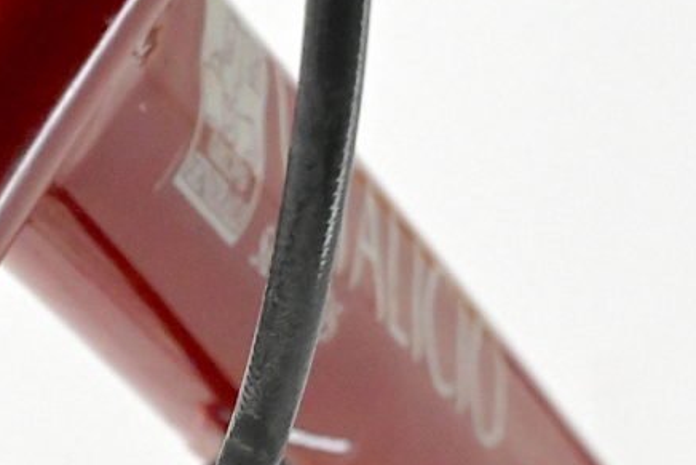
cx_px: 37
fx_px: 5956
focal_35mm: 308
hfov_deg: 6.7
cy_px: 592
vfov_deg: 4.5
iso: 8000
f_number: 14
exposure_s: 1/500
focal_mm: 70
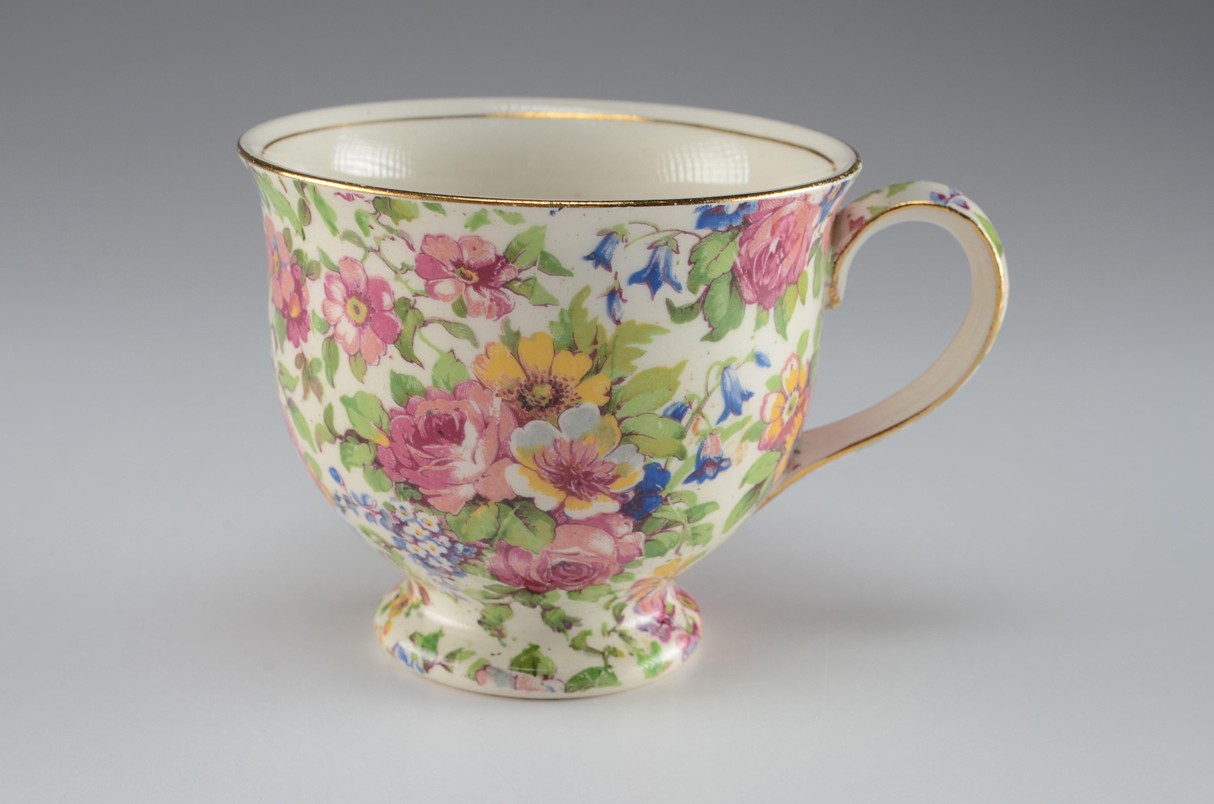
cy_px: 402
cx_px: 607
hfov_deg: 29.3
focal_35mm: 69
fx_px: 2322
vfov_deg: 19.6
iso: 100
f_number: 13
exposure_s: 1/80
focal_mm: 46
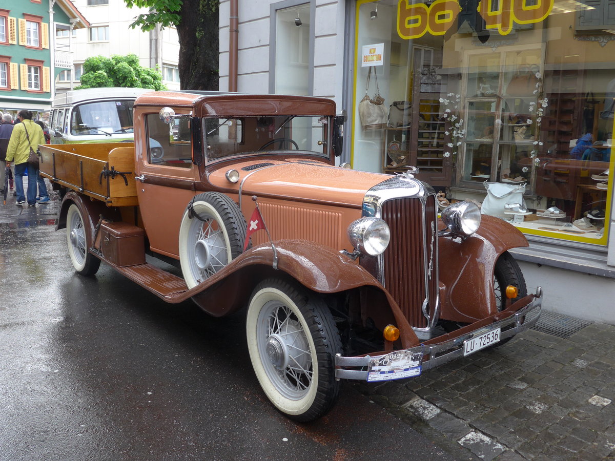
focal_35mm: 34
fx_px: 604
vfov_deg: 41.8
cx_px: 308
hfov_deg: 54.0
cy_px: 230
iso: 80
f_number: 2.8
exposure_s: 1/160
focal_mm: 7
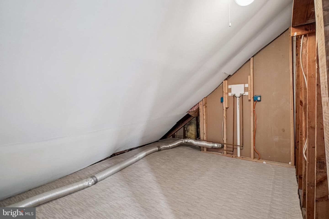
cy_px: 110
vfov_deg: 72.1
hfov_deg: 95.0
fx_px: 151
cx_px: 164
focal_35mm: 16
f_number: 8
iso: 500
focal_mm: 11
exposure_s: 1/4
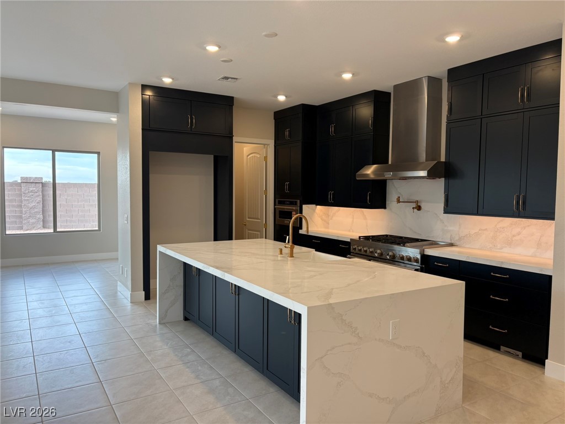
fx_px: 424
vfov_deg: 53.1
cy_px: 212
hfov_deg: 67.3
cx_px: 282
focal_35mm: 26
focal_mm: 5.96
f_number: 1.6
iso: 80
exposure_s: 1/120
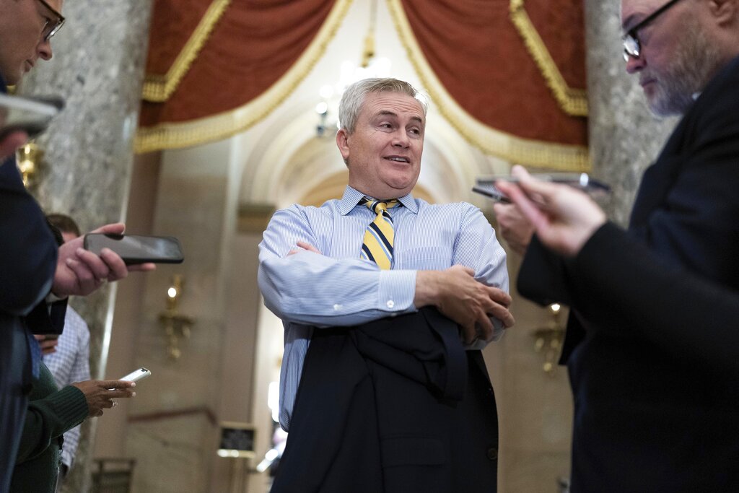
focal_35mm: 35
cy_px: 246
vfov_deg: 37.9
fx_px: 719
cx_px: 370
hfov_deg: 54.4
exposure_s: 1/400
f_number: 1.4
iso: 4000
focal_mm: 35
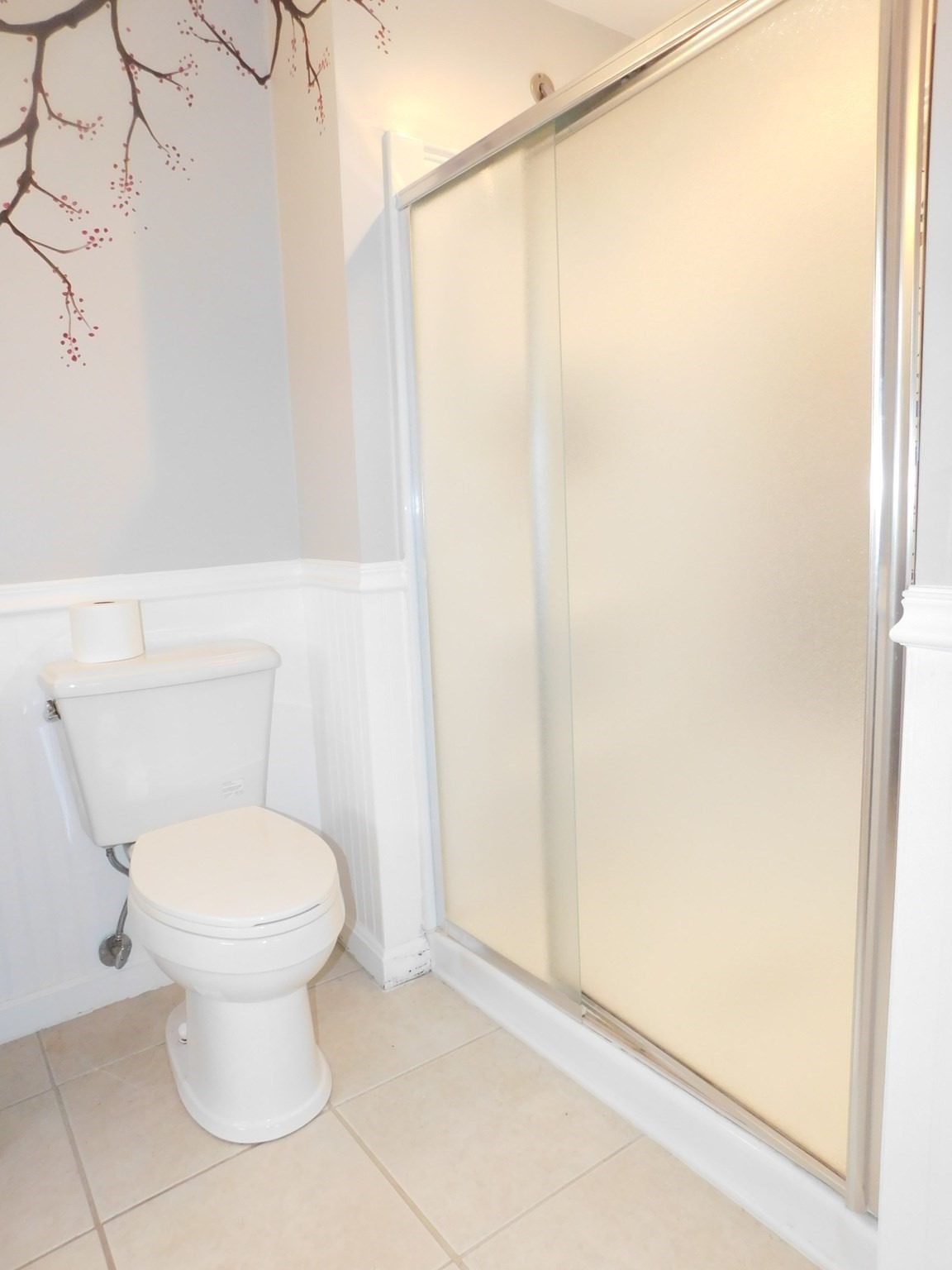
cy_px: 635
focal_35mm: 23
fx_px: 843
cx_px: 476
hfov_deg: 58.9
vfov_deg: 73.9
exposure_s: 1/30
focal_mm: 4
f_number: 3
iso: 320
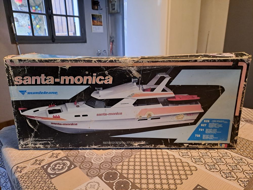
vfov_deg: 54.9
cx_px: 126
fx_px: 183
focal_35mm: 25
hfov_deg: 69.4
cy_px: 95
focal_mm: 4.65
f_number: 1.8
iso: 320
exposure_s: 1/33
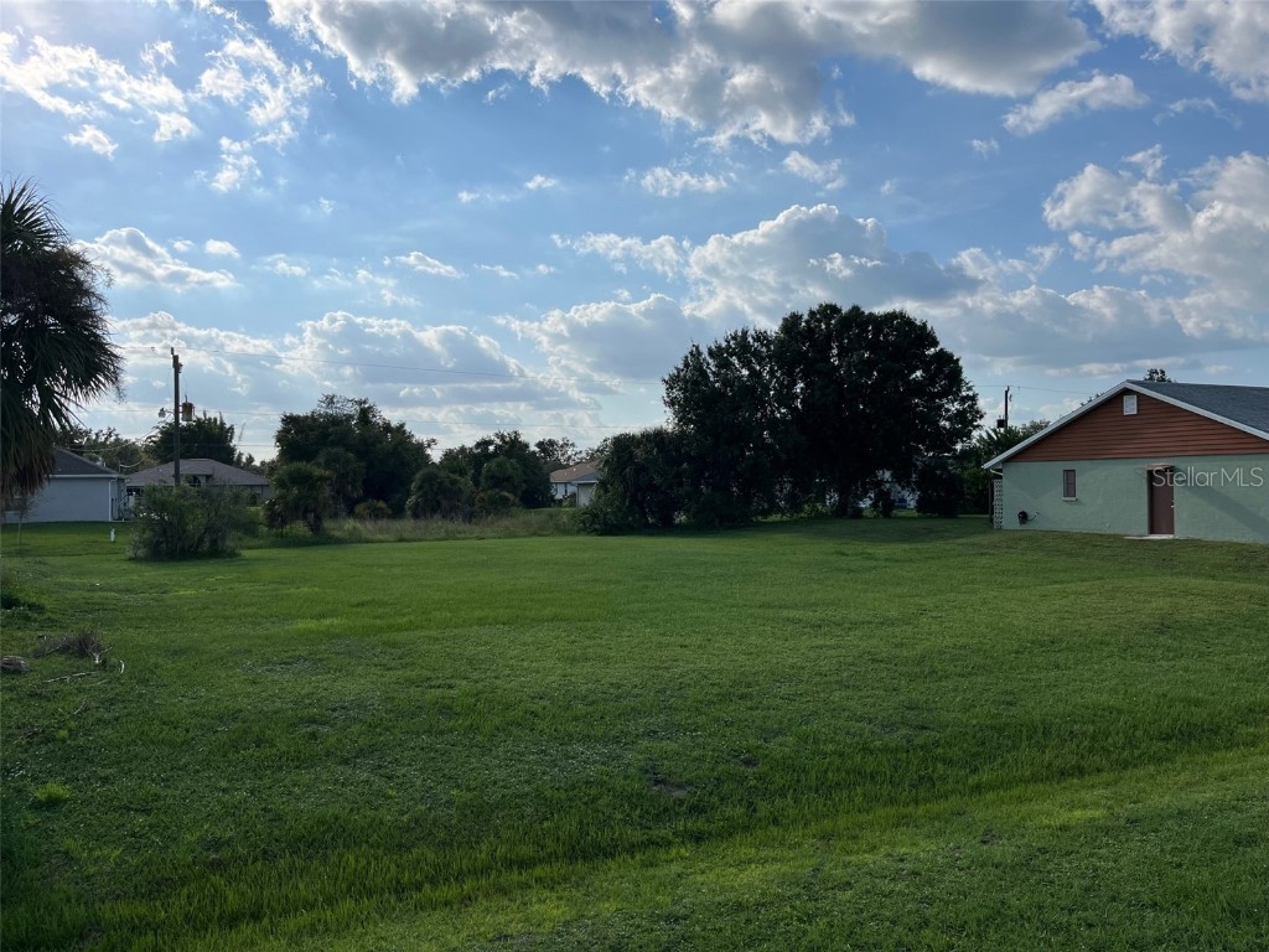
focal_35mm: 26
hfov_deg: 67.3
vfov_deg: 53.1
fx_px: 953
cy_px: 476
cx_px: 634
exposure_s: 1/8403
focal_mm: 5.1
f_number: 1.6
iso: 50
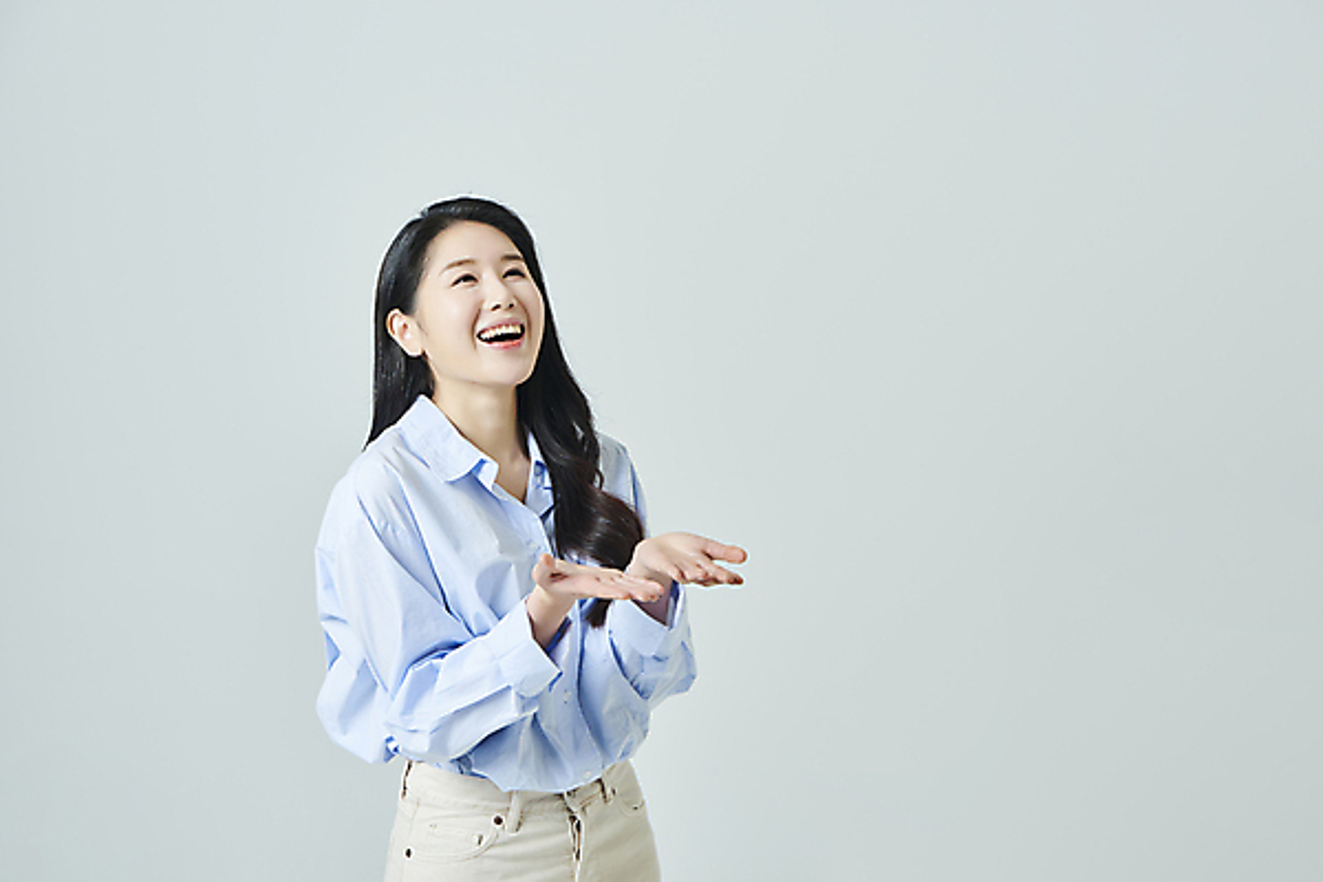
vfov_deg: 19.5
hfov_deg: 28.8
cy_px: 441
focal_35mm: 70
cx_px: 662
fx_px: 2572
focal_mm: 70
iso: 100
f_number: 11
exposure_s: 1/125
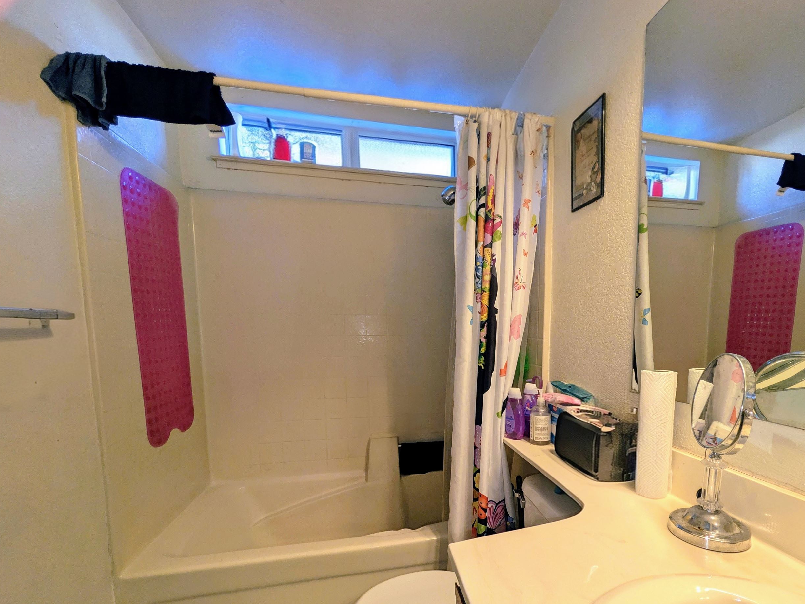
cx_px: 478
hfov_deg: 97.0
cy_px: 355
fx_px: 349
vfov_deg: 81.0
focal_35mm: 15
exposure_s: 1/120
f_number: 1.7
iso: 130
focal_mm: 2.02
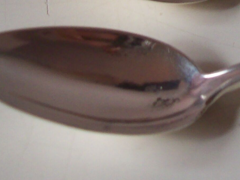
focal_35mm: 114
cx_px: 281
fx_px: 790
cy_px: -40
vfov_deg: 12.7
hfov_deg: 16.6
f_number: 2.7
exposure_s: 1/64
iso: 128
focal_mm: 6
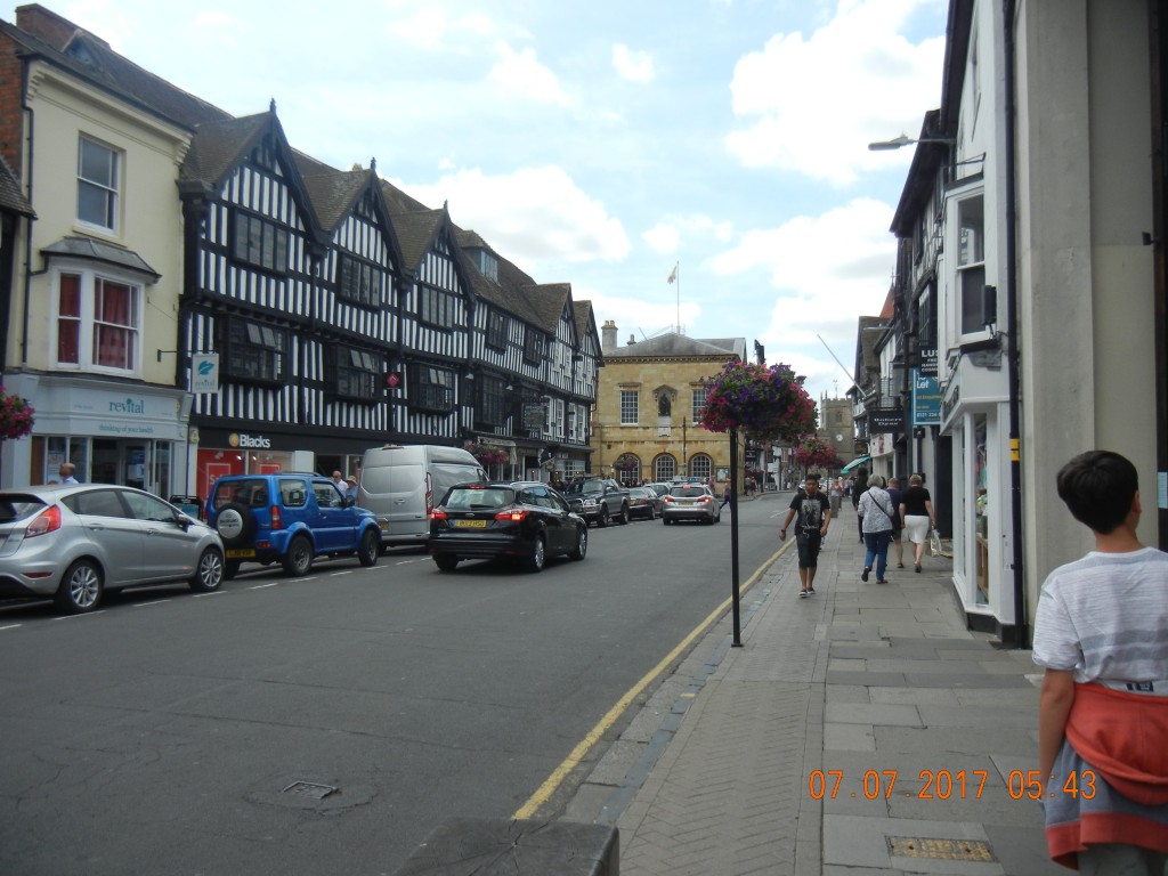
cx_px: 584
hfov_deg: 60.0
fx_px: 1012
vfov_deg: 46.8
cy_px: 438
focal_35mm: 30
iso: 160
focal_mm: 5.4
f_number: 7
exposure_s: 1/280
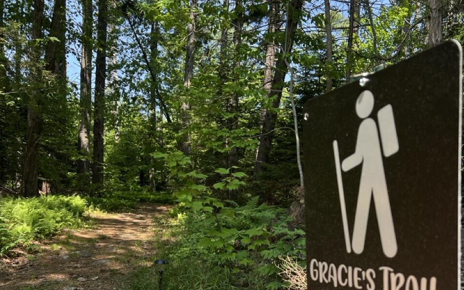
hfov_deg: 52.7
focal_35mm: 37
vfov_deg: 33.1
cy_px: 246
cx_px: 231
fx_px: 468
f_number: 1.5
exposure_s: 1/1000
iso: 50
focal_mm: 5.7
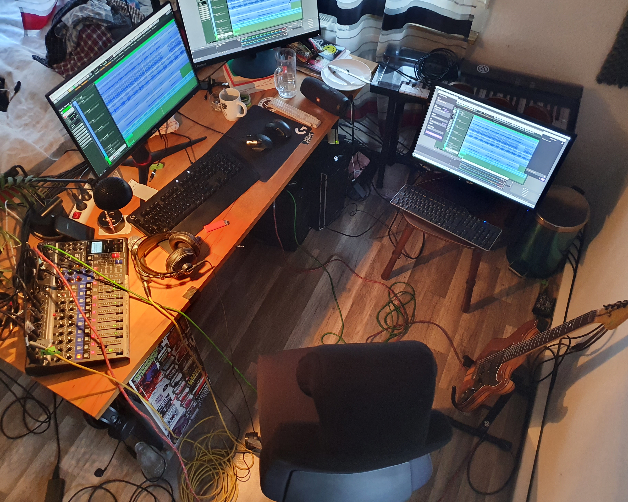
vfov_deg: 51.5
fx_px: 520
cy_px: 252
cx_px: 316
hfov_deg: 62.2
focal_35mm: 28
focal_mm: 4.32
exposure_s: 1/50
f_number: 1.5
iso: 400
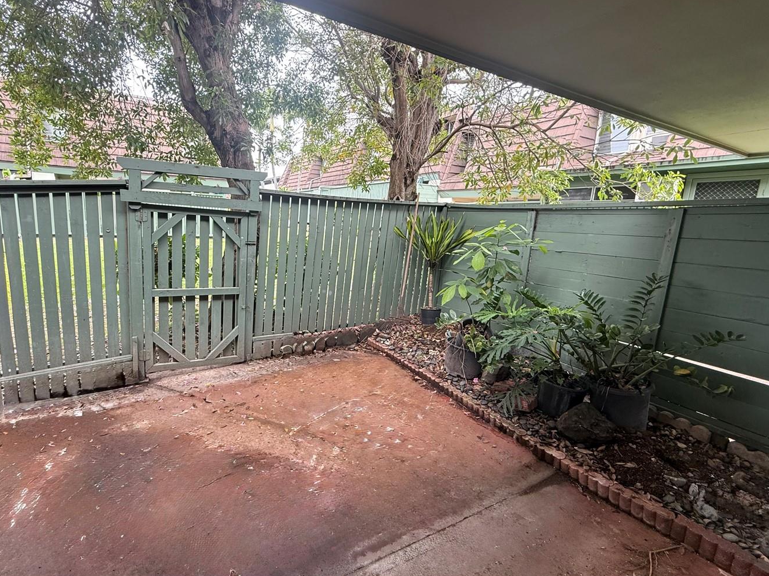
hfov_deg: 90.6
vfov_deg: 74.7
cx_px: 335
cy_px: 290
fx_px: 378
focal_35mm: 17
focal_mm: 2.22
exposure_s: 1/99
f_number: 2.2
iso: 250
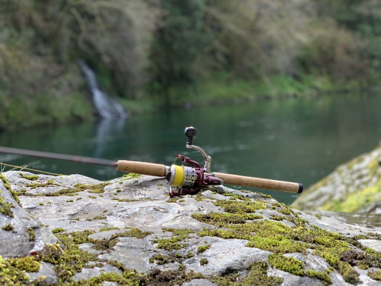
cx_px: 190
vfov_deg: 28.0
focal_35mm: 52
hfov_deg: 36.8
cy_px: 143
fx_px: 572
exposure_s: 1/247
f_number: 2.4
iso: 16
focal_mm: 6
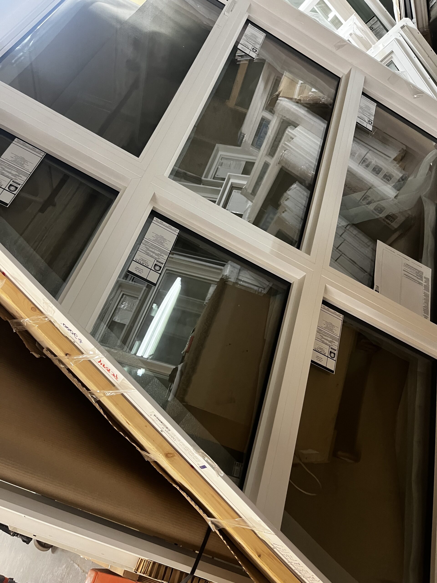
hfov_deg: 53.1
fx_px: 438
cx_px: 218
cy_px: 292
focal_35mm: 26
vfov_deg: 67.3
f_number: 1.6
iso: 250
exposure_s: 1/42
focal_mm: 5.1
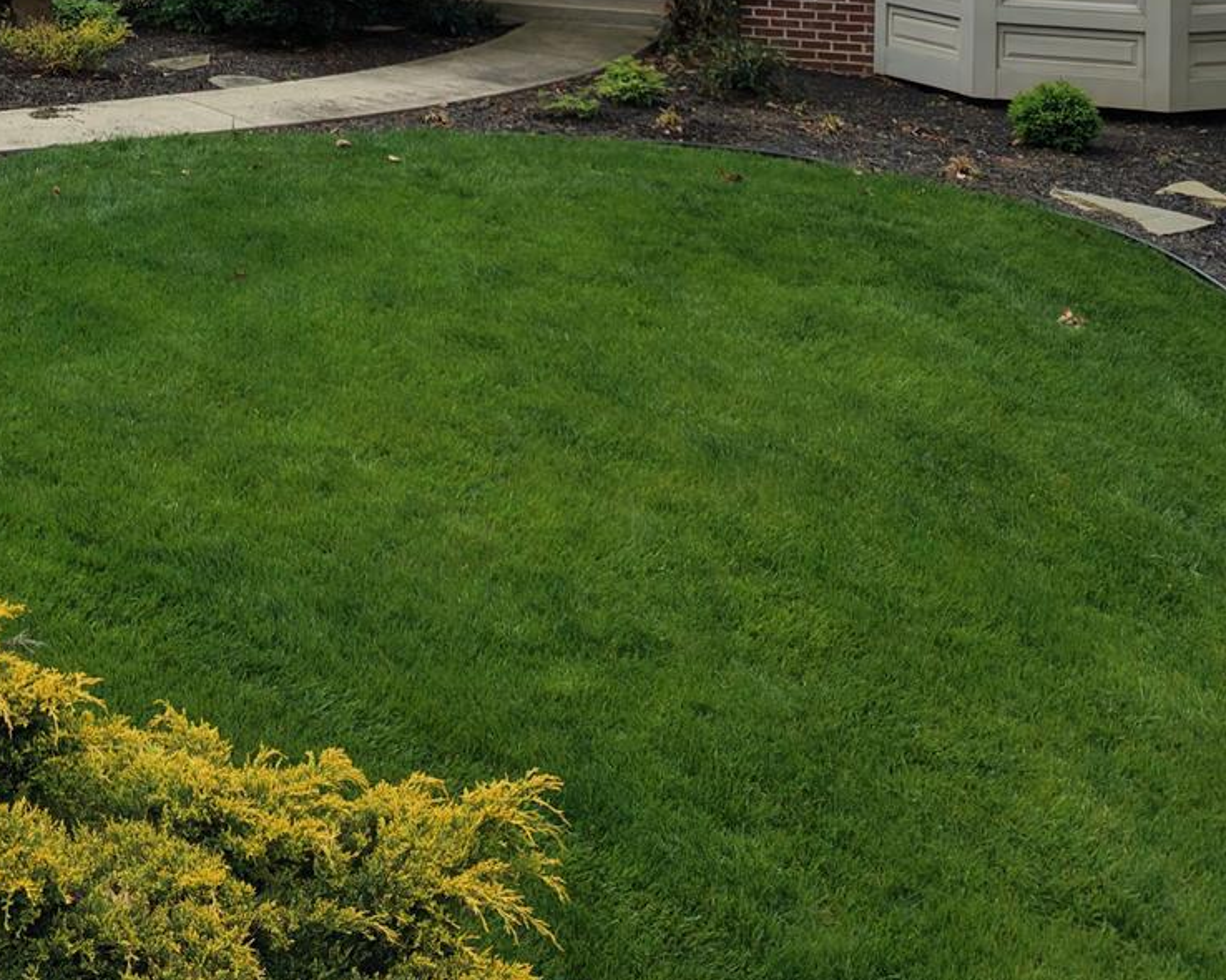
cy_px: -284
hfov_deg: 28.0
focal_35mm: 65
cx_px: 113
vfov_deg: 21.3
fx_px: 2358
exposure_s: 1/6400
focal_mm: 8.67
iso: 400
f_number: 1.8
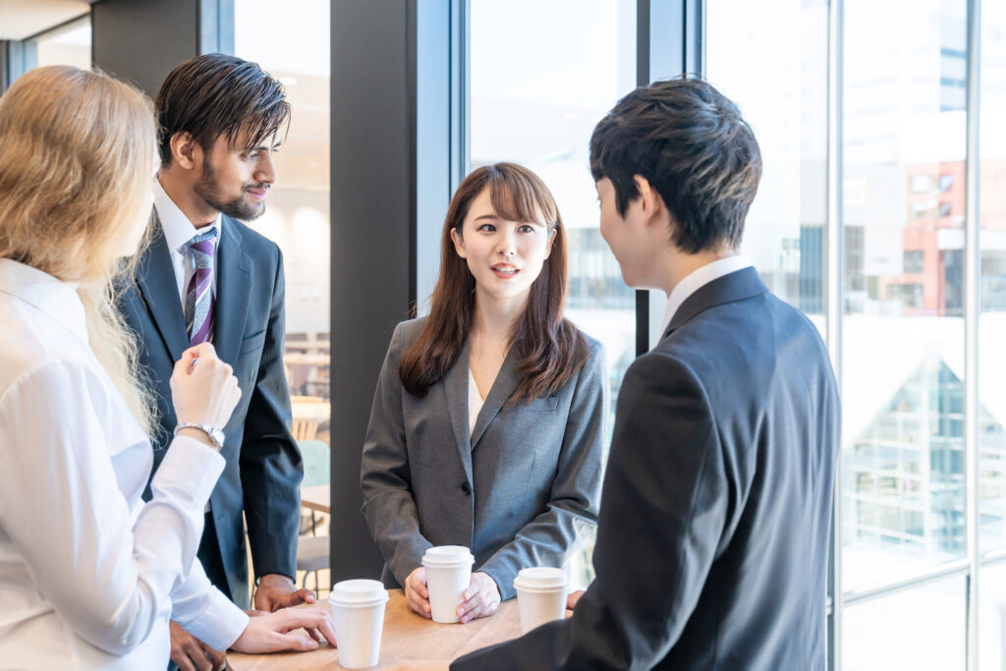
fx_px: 1202
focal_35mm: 43
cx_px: 503
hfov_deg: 45.4
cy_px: 336
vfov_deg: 31.2
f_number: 4
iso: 640
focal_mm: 43
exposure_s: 1/160
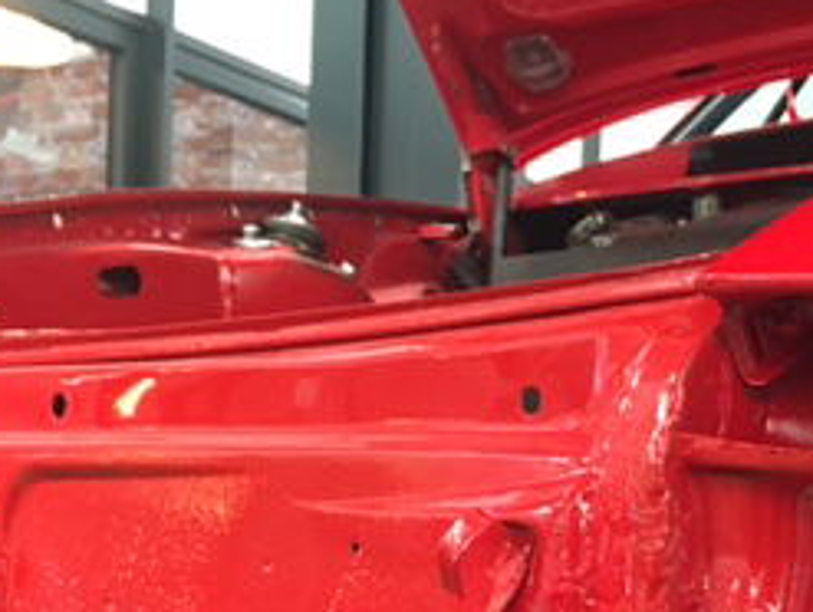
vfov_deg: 18.5
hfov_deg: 25.5
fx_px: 1764
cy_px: 773
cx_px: 639
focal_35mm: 75
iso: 200
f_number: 2.2
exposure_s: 1/17
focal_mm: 4.15
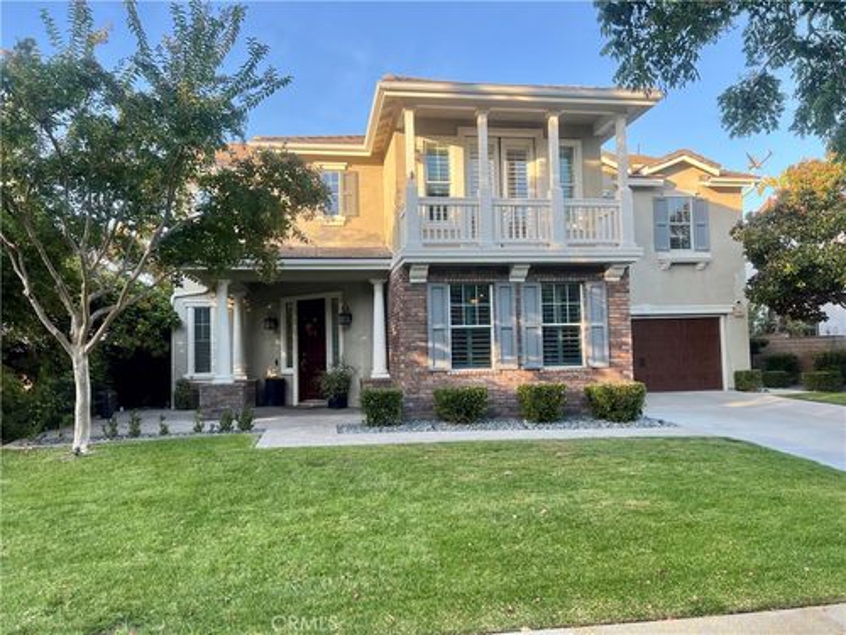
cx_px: 423
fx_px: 635
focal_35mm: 26
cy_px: 318
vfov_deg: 53.1
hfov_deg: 67.3
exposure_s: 1/307
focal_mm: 5.7
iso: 50
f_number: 1.5
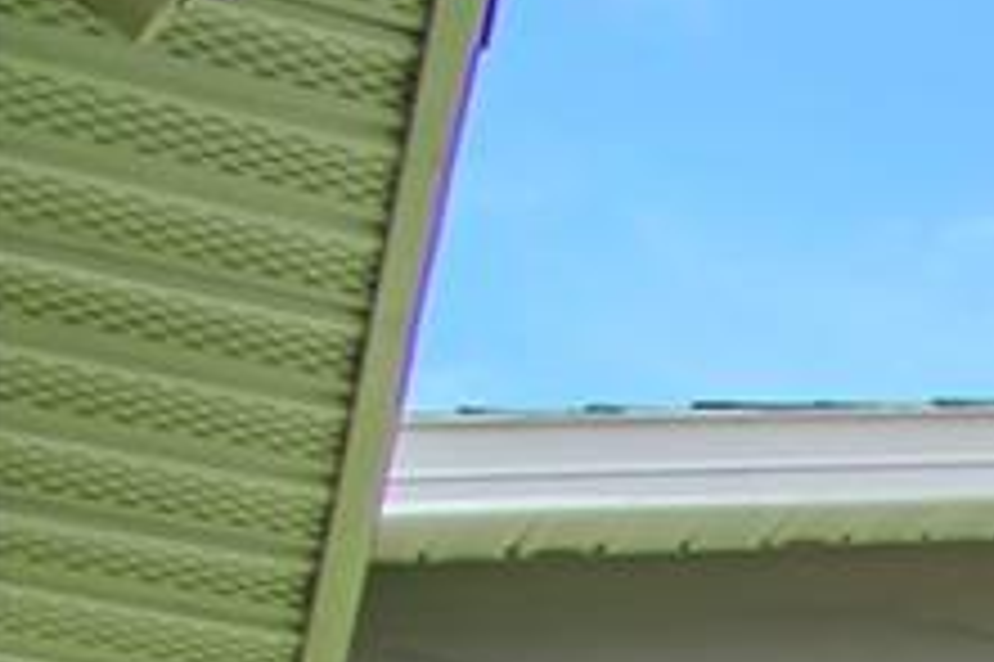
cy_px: 2040
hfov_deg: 9.2
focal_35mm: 120
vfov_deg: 9.1
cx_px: 3585
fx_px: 3300
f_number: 5
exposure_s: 1/800
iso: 400
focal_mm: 11
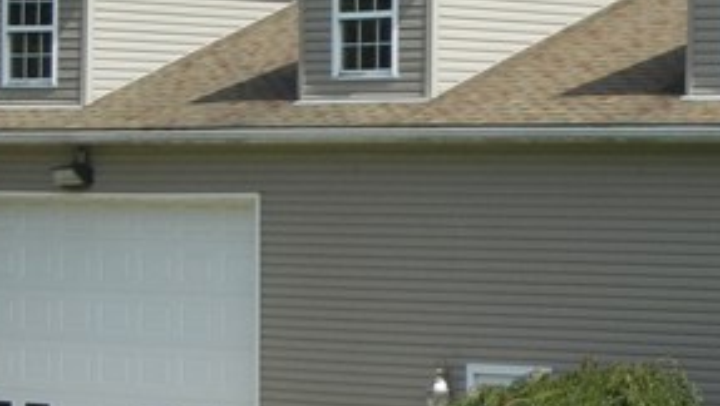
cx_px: 768
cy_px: 261
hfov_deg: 9.3
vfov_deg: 5.3
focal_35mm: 229
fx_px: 4376
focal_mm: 10.6
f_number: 8
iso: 160
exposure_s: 1/254
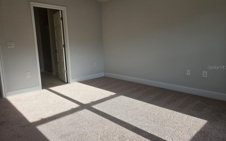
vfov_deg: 49.2
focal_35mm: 25
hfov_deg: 72.6
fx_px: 154
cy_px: 67
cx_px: 113
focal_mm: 5.4
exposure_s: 1/247
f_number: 1.8
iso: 25
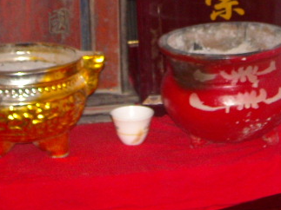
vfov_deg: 12.9
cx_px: 154
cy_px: -58
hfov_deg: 17.7
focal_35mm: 111
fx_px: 901
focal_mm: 5.7
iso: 200
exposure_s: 1/60
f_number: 2.8
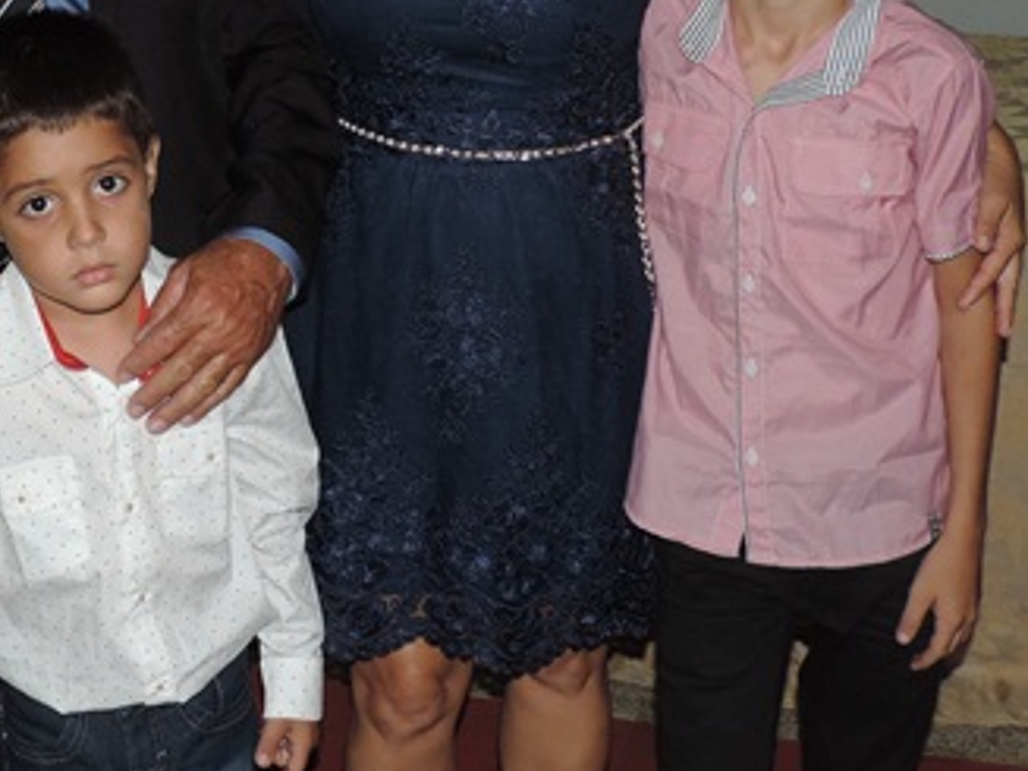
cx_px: 200
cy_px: 87
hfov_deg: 26.9
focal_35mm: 71
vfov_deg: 20.3
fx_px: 2108
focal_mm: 5.8
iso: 200
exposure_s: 1/30
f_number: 3.2
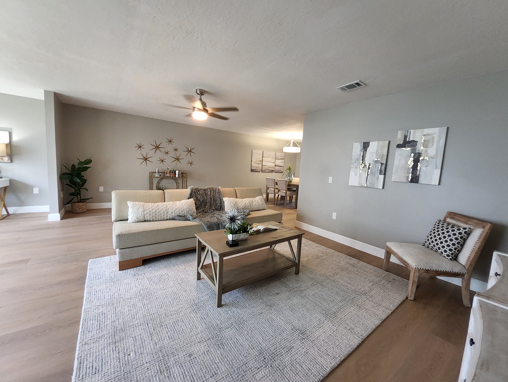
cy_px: 191
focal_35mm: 13
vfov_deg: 90.0
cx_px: 254
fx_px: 191
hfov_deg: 106.1
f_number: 2.2
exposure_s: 1/60
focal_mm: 1.13
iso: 320
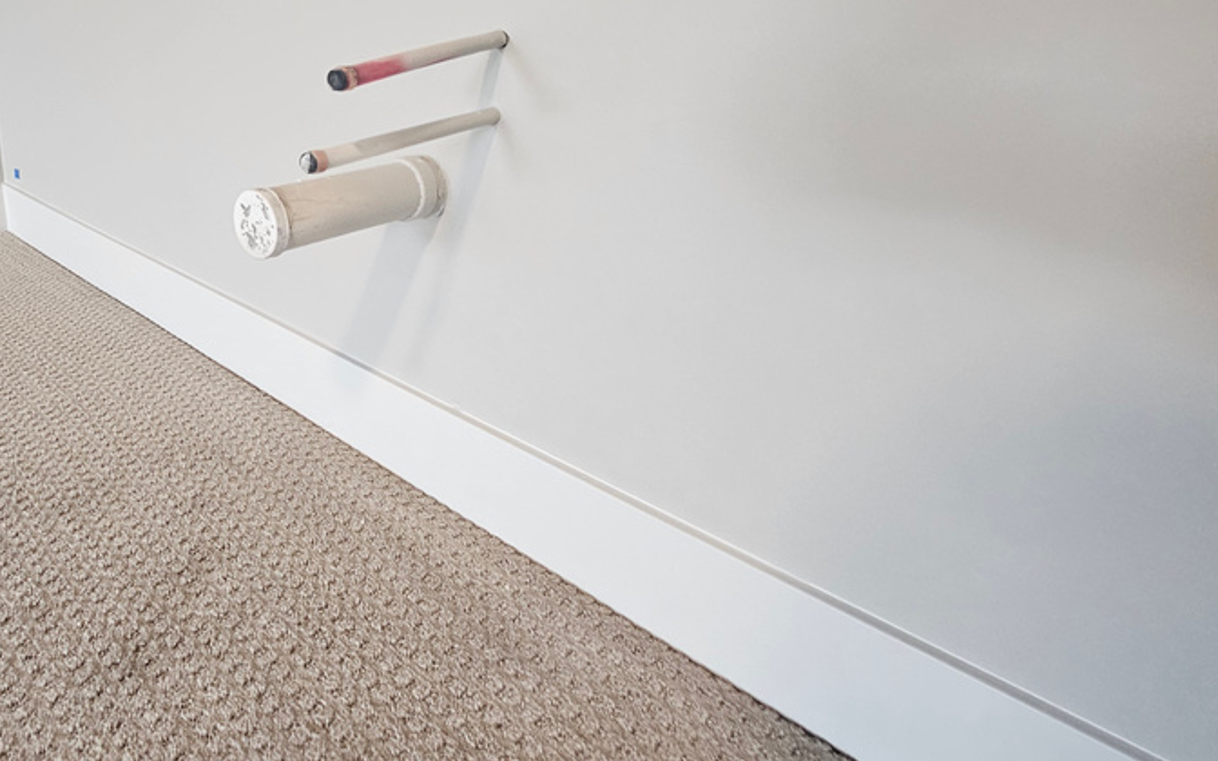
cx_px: 361
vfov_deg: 54.7
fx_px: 697
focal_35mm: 21
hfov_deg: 78.2
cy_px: 194
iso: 125
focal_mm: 2.2
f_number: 2.2
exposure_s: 1/60
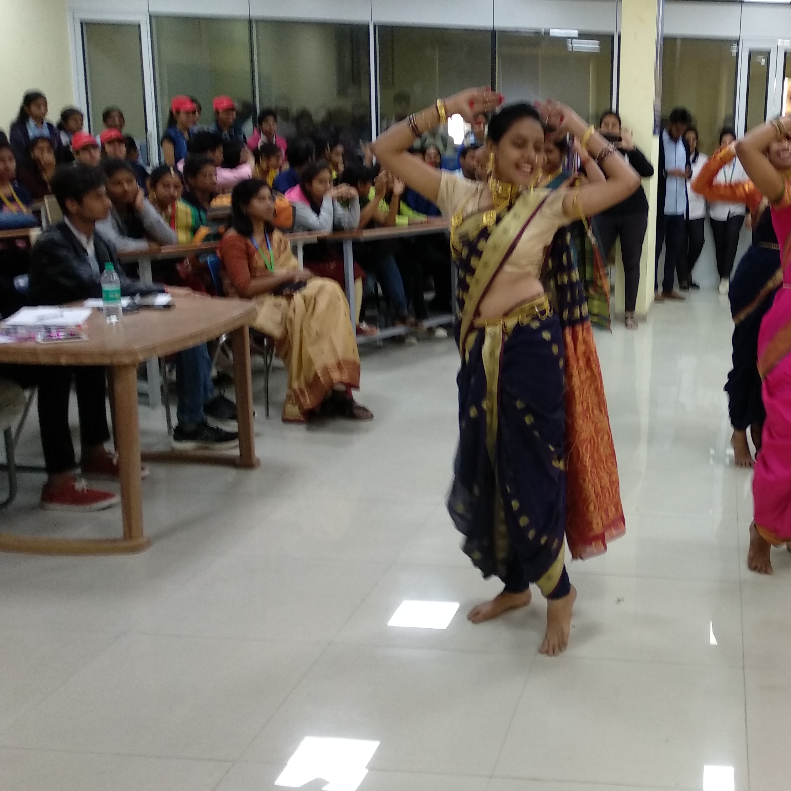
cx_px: 686
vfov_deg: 41.8
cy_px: 369
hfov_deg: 39.4
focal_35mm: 40
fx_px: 1034
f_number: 2.2
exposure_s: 1/33
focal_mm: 3.81
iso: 400
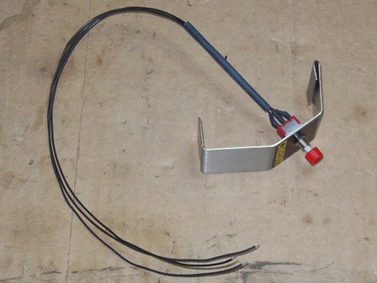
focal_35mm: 66
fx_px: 719
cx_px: 188
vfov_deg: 22.3
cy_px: 142
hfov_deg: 29.4
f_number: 4.3
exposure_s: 1/60
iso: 200
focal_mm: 11.7
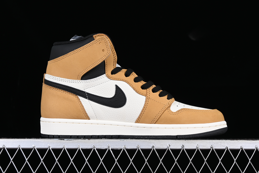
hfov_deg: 27.0
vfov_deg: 18.2
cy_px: 86
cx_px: 130
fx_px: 540
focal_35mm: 75
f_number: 8
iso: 160
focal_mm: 50
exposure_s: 1/80
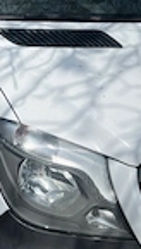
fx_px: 516
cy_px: 57
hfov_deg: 14.9
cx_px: -38
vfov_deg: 26.7
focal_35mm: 78
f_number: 1.5
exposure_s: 1/6211
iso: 50
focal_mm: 5.7
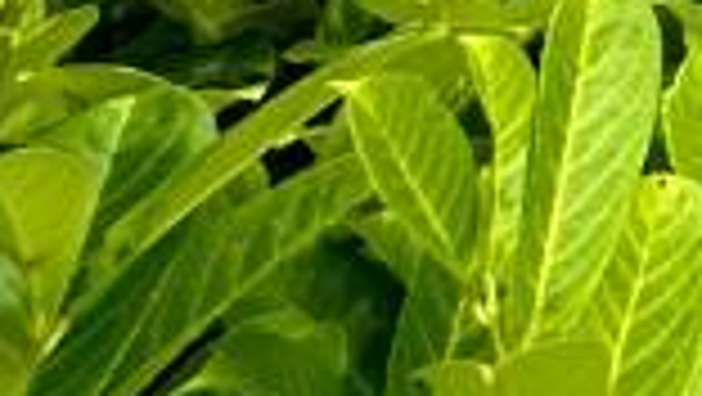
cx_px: 1971
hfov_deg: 12.4
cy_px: -1179
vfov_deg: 7.9
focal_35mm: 100
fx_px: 1863
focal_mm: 2.22
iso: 40
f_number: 2.2
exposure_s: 1/101
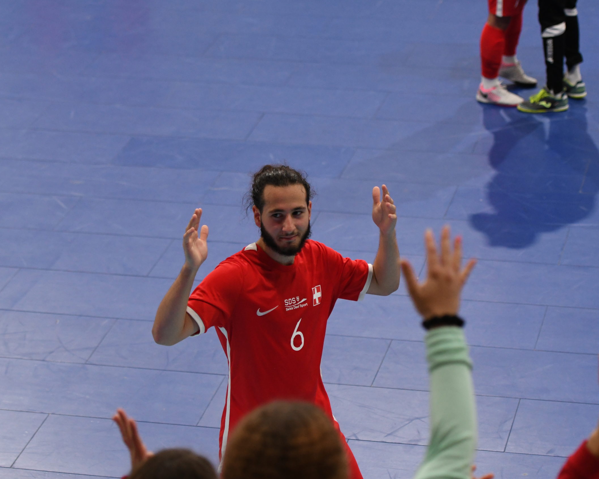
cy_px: 241
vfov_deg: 13.0
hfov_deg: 16.2
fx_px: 2110
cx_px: 303
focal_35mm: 119
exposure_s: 1/500
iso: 2200
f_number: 2.8
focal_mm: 70
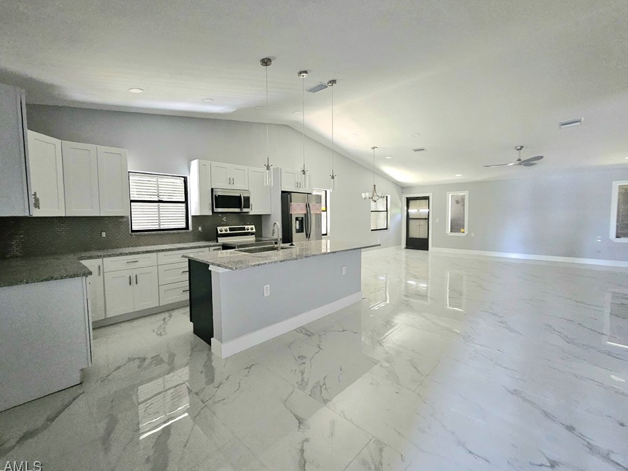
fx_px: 254
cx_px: 299
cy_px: 228
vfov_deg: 85.6
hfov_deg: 102.0
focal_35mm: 14
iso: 640
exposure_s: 1/24
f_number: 2.2
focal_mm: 1.74
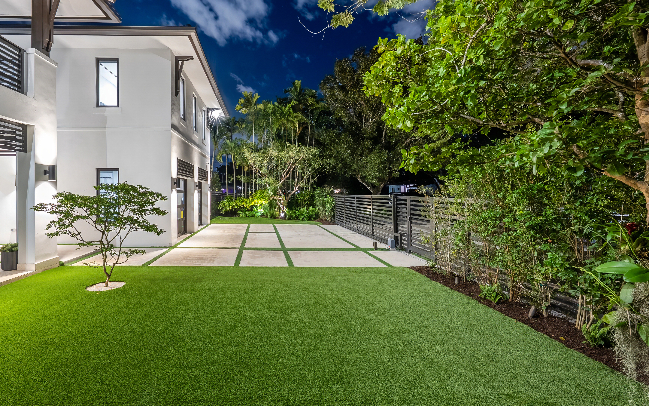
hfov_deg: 100.4
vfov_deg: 74.8
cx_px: 267
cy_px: 195
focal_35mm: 15
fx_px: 265
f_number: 8
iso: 320
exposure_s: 4
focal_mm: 12
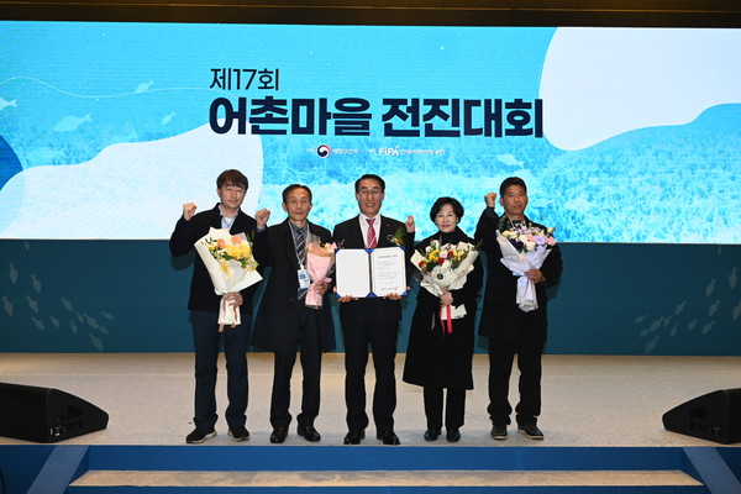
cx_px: 370
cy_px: 247
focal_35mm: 33
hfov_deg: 57.2
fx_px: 679
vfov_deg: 40.0
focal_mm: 33
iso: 1600
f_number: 5.6
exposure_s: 1/160
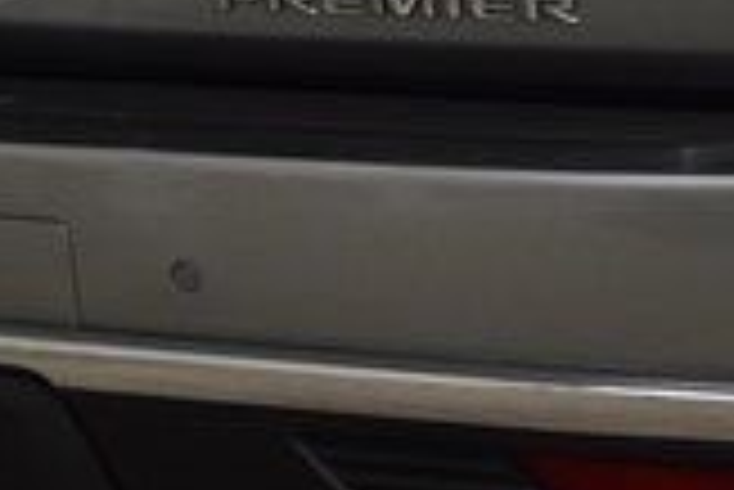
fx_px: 4203
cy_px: -7
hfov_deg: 10.0
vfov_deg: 6.7
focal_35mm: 206
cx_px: 266
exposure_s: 1/60
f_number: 6.3
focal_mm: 35
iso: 1600
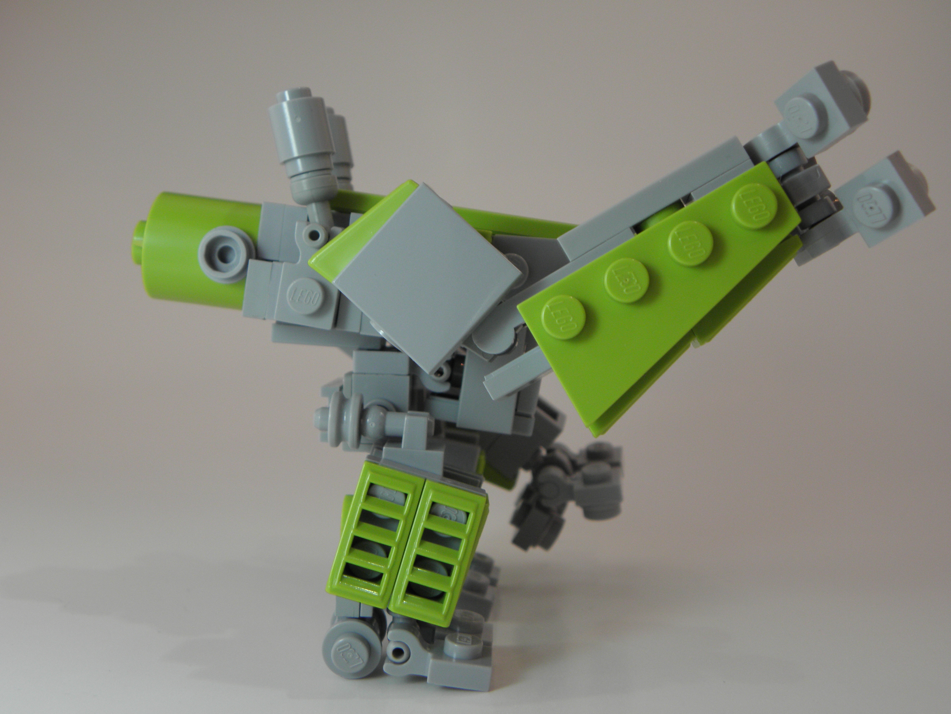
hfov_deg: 49.0
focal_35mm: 38
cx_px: 476
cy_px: 357
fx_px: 1044
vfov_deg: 37.7
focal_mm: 6.85
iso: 125
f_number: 3.2
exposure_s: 1/30
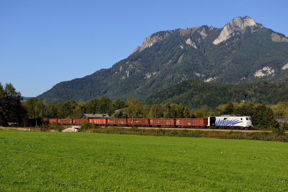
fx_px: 400
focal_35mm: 50
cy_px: 96
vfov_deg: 27.0
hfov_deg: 39.6
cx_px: 144
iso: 200
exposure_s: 1/1600
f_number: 5.6
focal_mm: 50
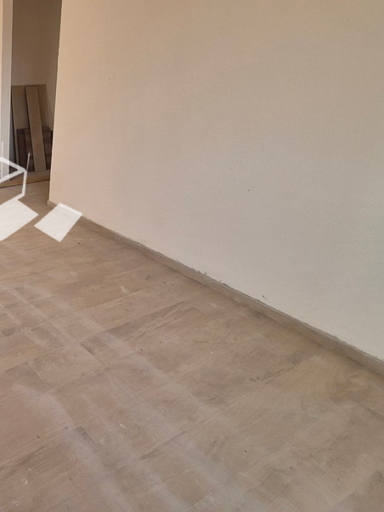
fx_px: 340
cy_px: 194
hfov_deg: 43.6
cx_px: -50
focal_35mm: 23
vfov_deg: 72.8
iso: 50
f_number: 2.2
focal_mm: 2.2
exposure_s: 1/122
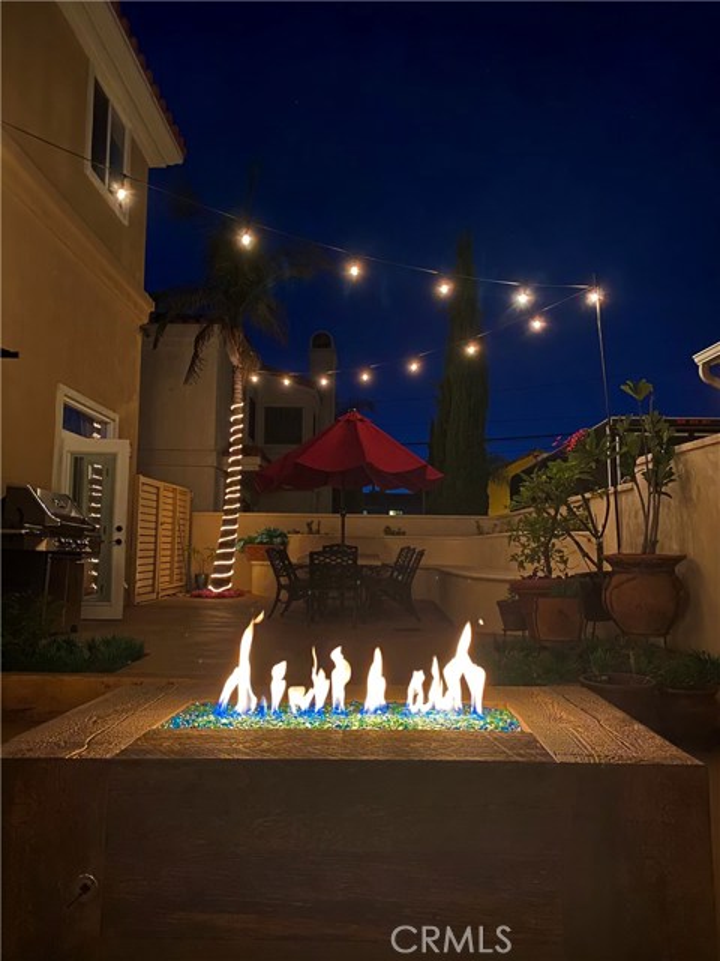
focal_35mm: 26
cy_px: 480
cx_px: 360
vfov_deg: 67.3
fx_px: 721
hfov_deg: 53.1
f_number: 1.8
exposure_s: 1/15
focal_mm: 4.25
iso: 1250
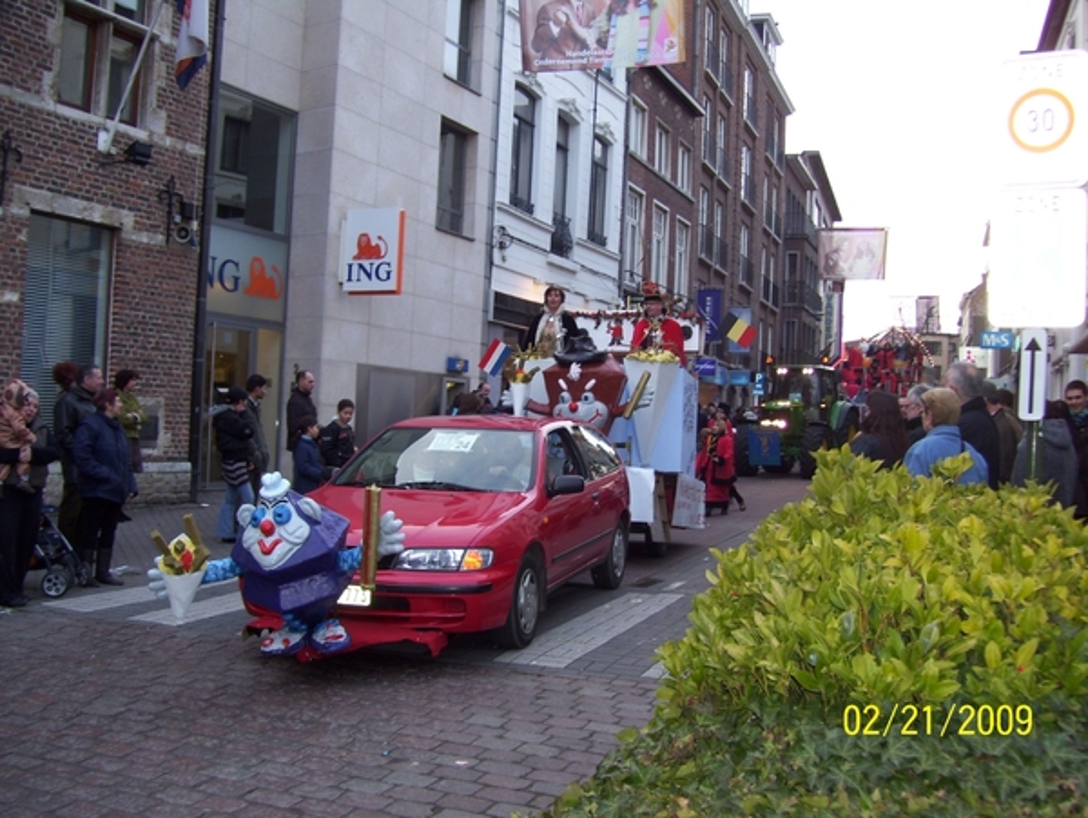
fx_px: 1132
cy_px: 409
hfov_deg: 51.3
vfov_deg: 39.7
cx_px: 544
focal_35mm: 36
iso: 80
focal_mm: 6
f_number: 2.7
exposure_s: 1/60
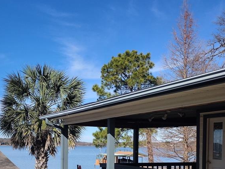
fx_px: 318
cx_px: 49
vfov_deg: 28.8
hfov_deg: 37.7
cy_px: 144
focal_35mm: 49
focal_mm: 4.71
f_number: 1.7
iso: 100
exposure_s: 1/3300
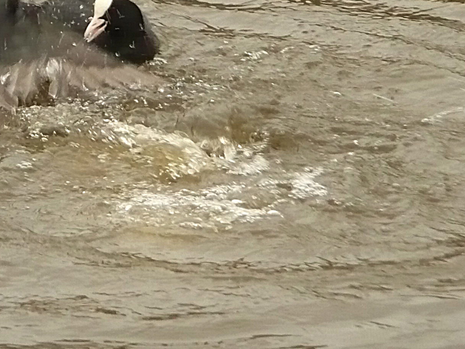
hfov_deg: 3.1
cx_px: 31
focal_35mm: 646
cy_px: 35
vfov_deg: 2.3
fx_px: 8675
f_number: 4.9
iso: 320
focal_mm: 46
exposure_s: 1/125
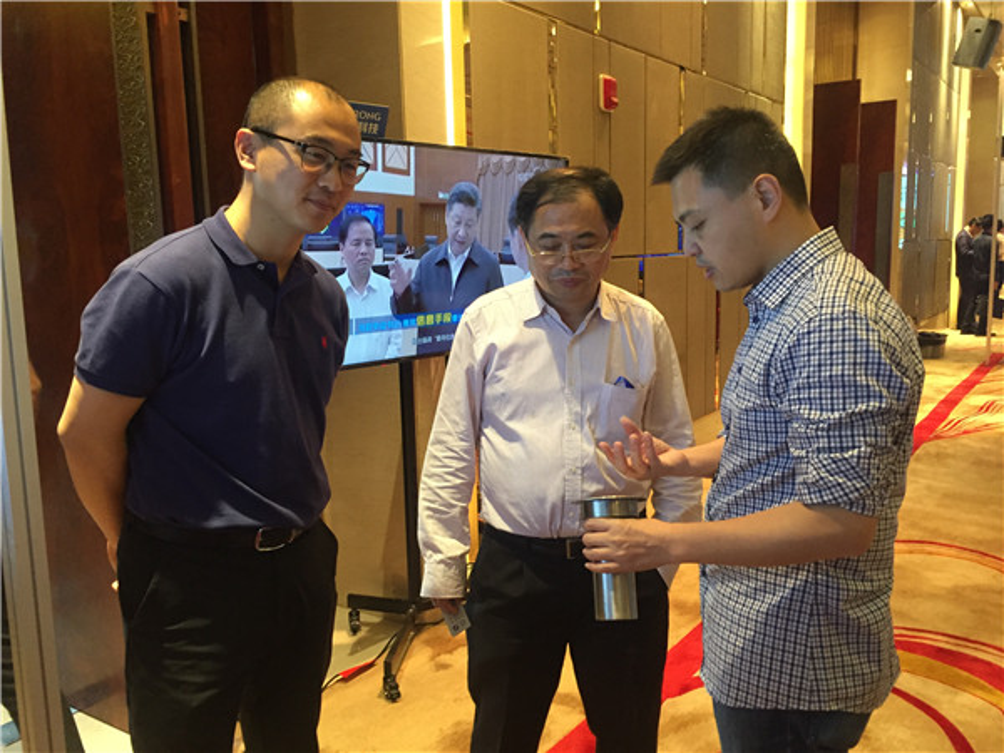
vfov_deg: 48.2
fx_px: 841
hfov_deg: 61.7
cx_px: 502
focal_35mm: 29
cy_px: 376
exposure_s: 1/33
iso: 250
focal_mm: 4.15
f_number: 2.2
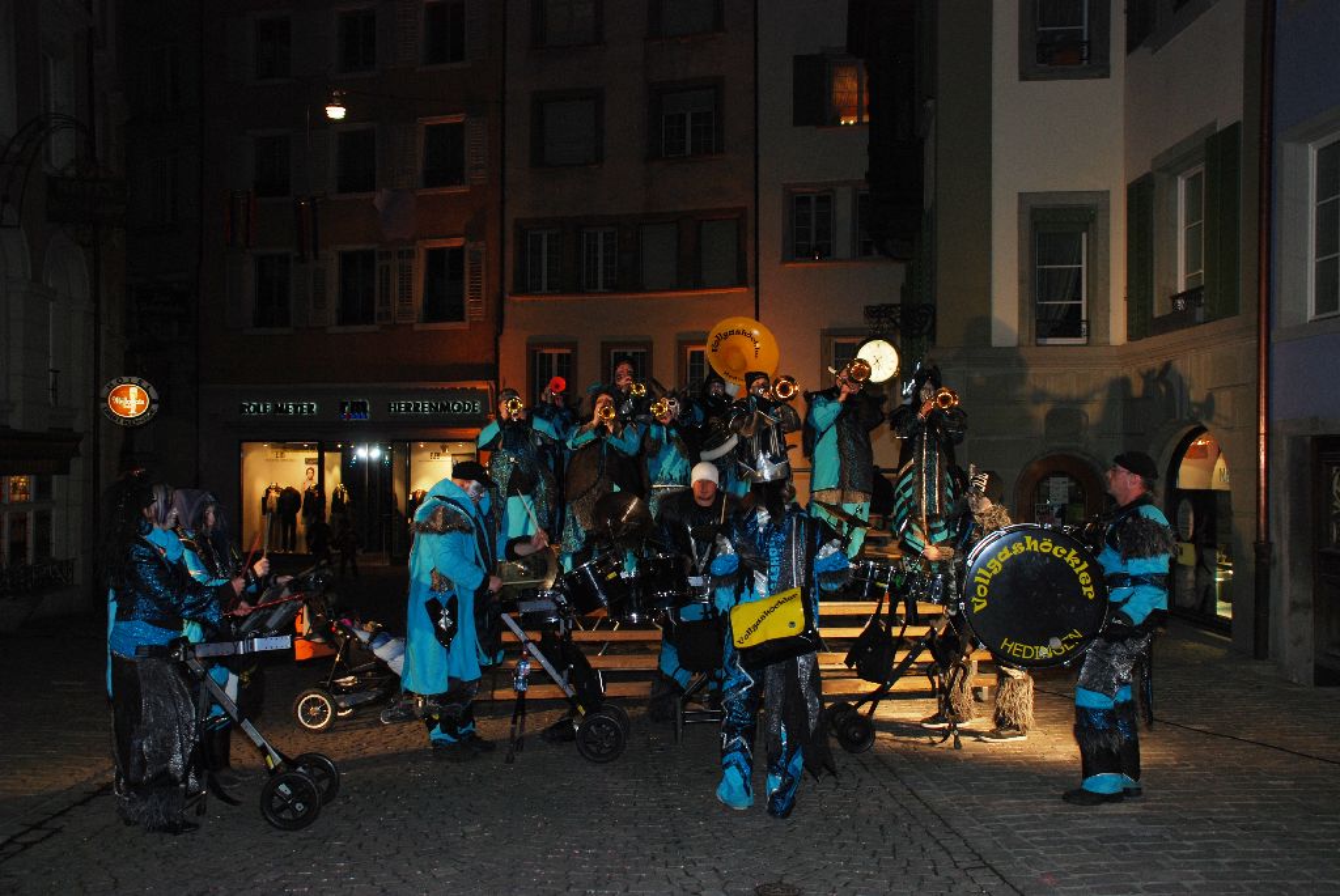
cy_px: 448
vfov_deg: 37.0
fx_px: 1341
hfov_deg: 53.1
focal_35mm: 36
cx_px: 670
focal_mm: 24
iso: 200
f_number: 4
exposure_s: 1/60
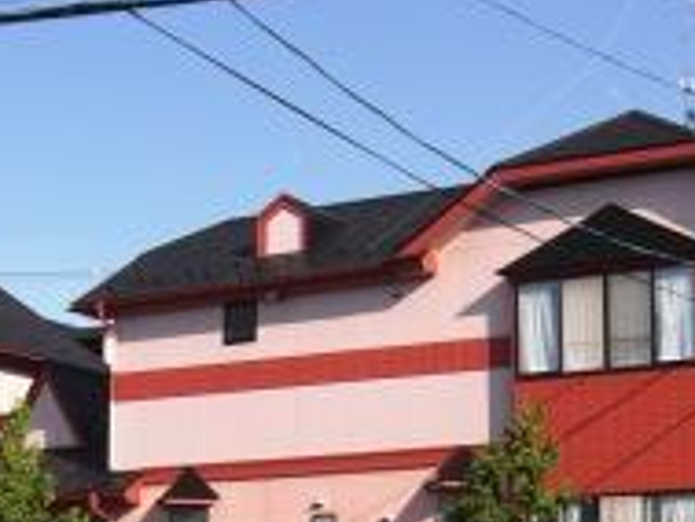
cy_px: 430
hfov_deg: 21.8
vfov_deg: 16.3
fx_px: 1808
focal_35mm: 90
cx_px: 382
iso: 80
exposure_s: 1/640
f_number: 4
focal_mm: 7.9
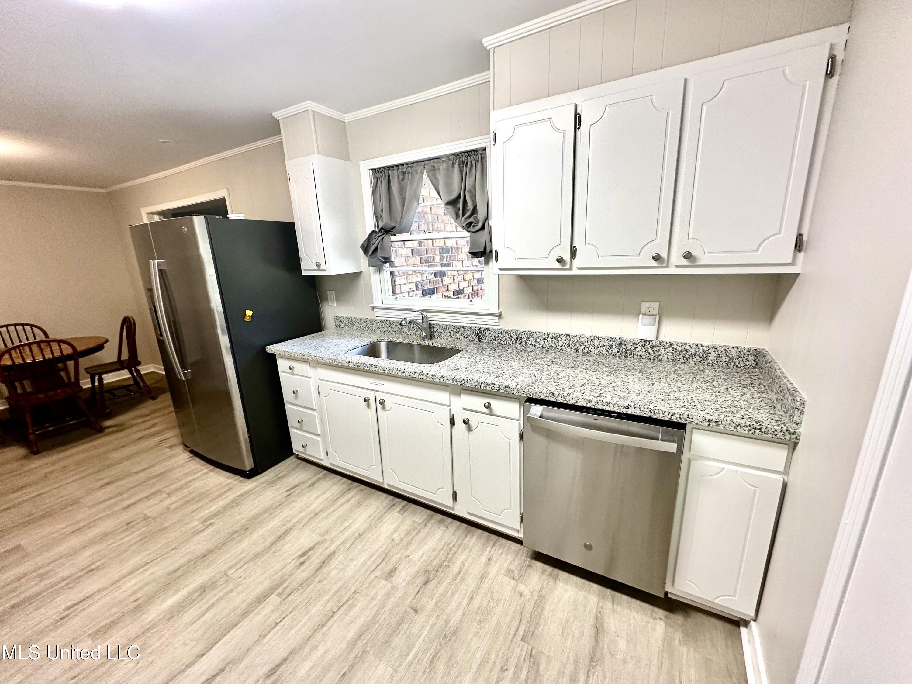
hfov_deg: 102.1
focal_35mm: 14
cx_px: 456
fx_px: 369
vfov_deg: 85.7
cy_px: 342
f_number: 2.2
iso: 200
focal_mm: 2.22
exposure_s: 1/120
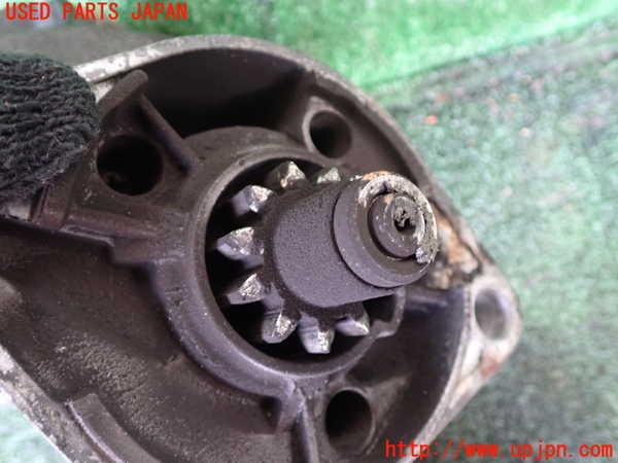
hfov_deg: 60.0
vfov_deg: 46.8
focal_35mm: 30
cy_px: 232
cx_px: 309
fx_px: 536
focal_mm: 5.4
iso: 800
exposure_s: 1/25
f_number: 2.3
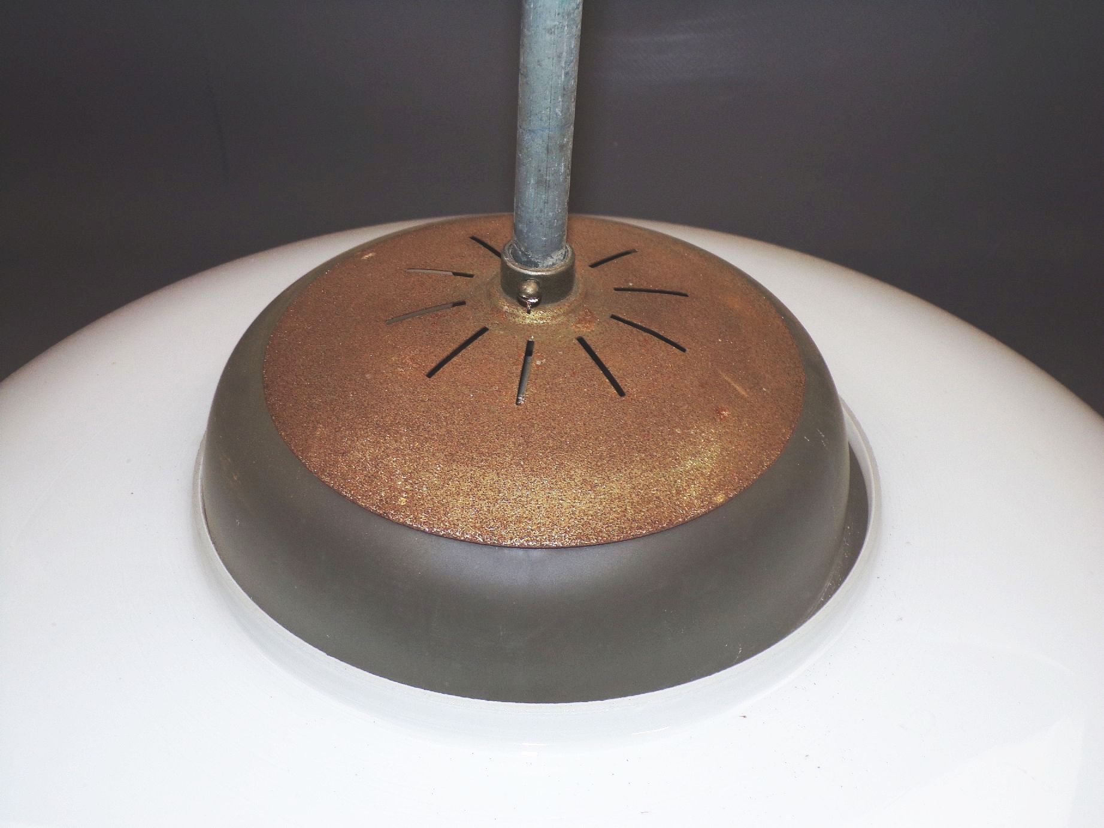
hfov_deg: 50.1
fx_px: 1180
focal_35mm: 37
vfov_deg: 38.7
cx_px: 552
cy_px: 414
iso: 80
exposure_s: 1/60
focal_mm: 6.6
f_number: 3.3
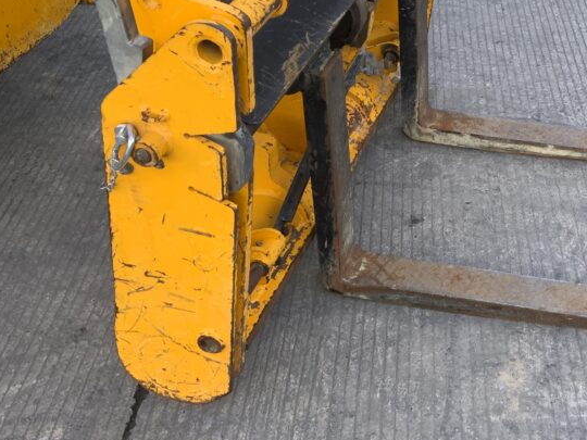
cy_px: 117
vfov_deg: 26.3
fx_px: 933
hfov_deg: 33.5
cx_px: 500
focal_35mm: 55
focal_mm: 3
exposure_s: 1/403
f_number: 1.8
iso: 16
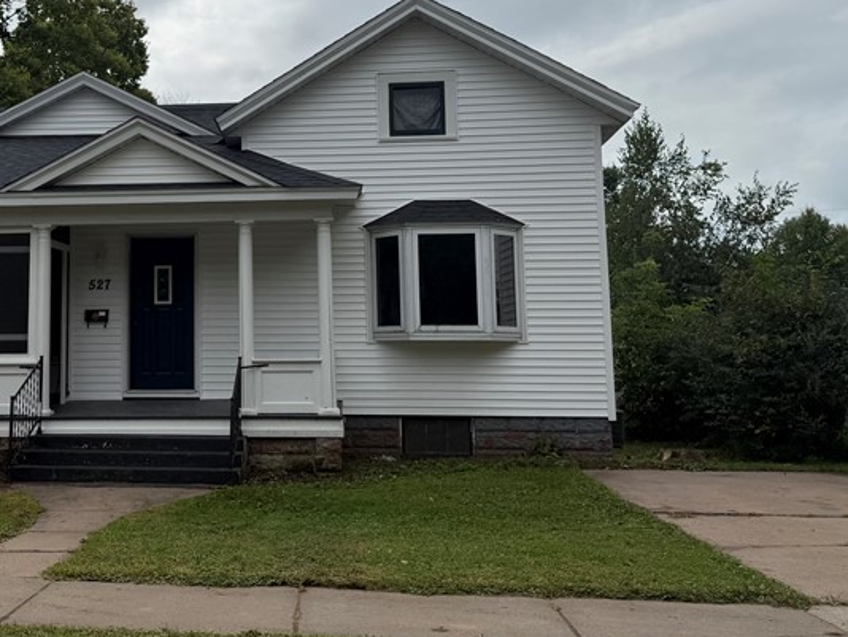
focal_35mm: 46
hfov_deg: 40.0
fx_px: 1127
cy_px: 219
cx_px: 203
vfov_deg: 31.3
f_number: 1.78
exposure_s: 1/8130
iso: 80
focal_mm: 6.76
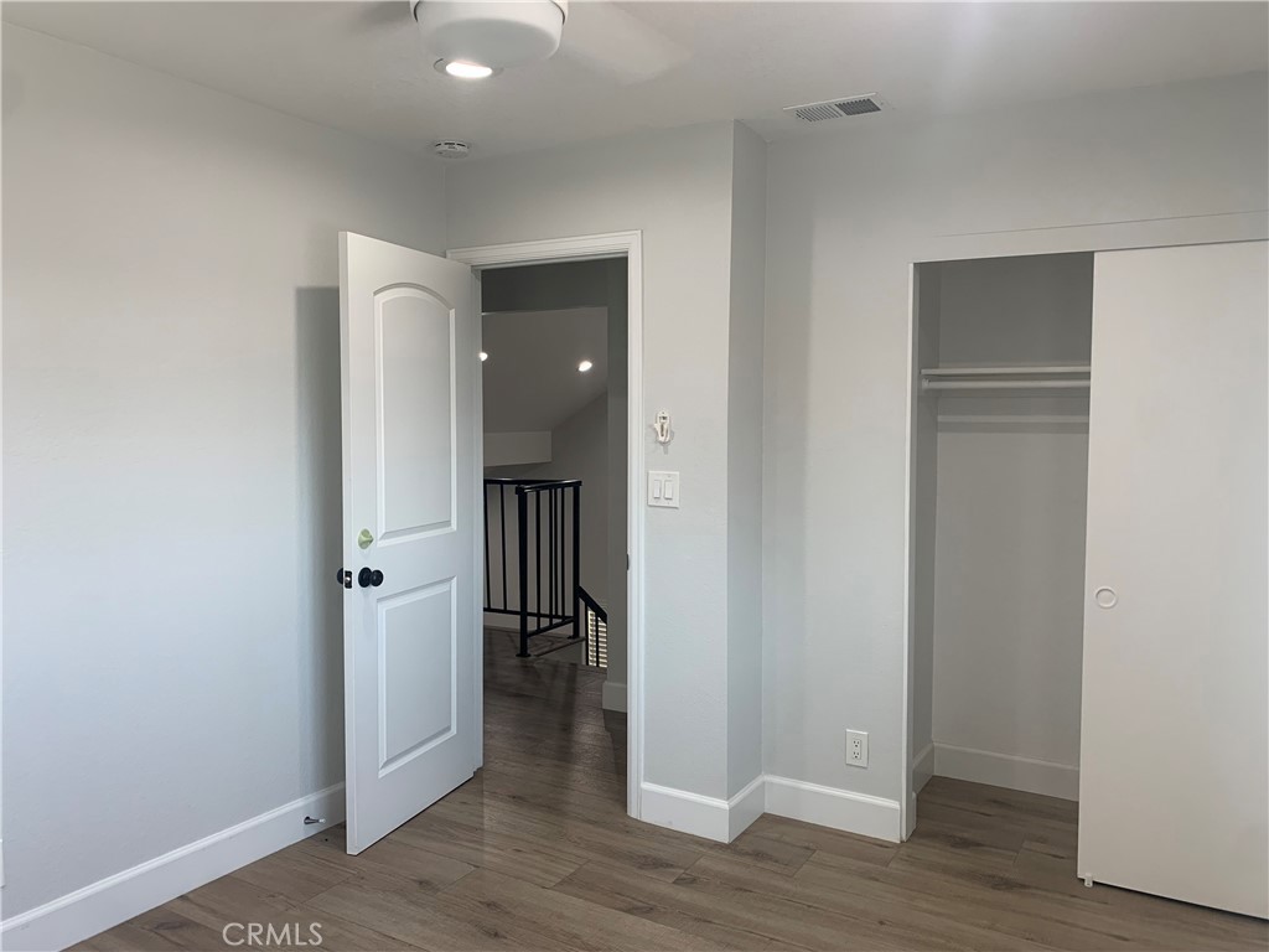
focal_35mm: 26
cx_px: 634
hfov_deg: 67.3
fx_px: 953
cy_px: 476
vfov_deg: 53.1
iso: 64
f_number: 1.8
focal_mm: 4.25
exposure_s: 1/120
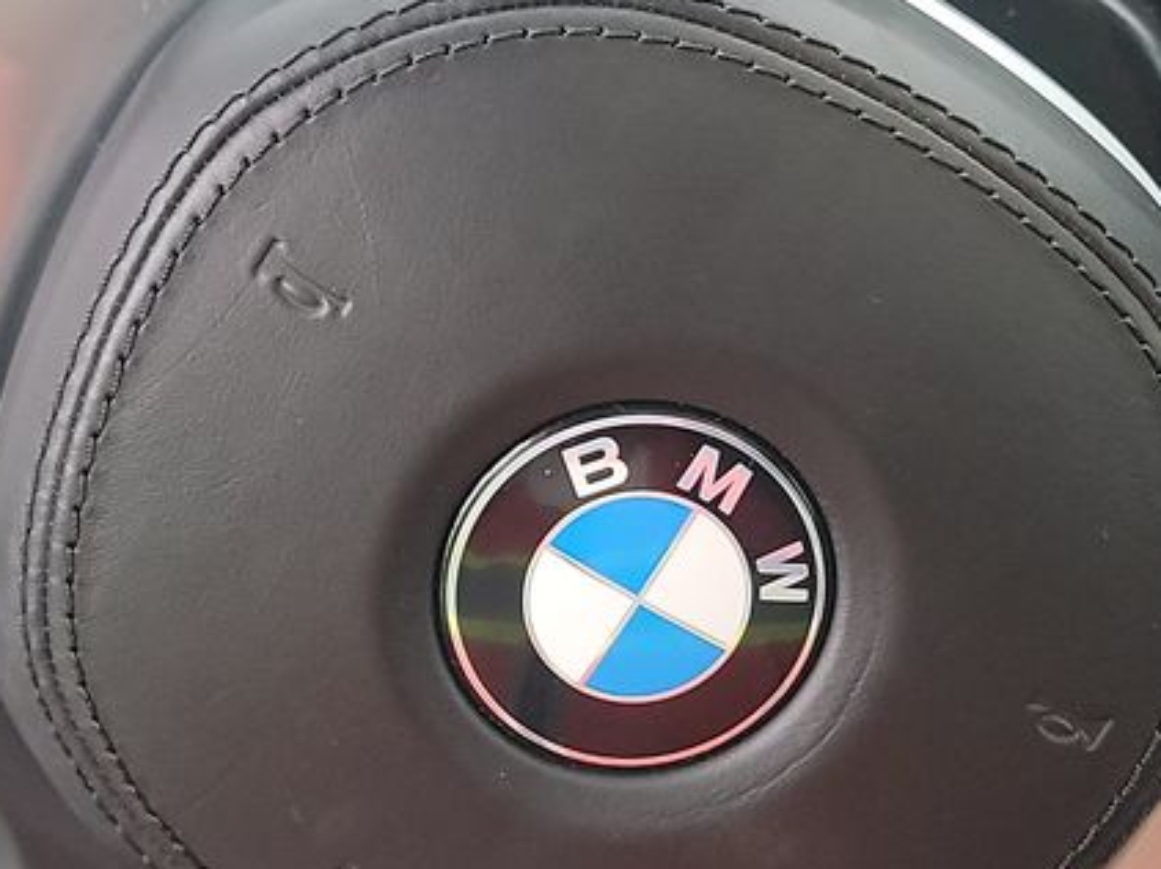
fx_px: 3050
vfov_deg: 16.2
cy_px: 283
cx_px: 580
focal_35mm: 91
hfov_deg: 21.5
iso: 195
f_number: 1.8
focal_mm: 6.7
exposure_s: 1/59
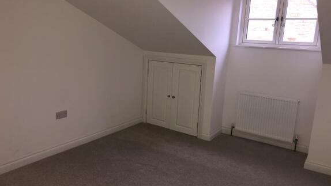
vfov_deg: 37.8
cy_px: 97
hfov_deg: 62.6
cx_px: 163
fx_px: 272
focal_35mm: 31
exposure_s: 1/12
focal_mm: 3.99
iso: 50
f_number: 1.8
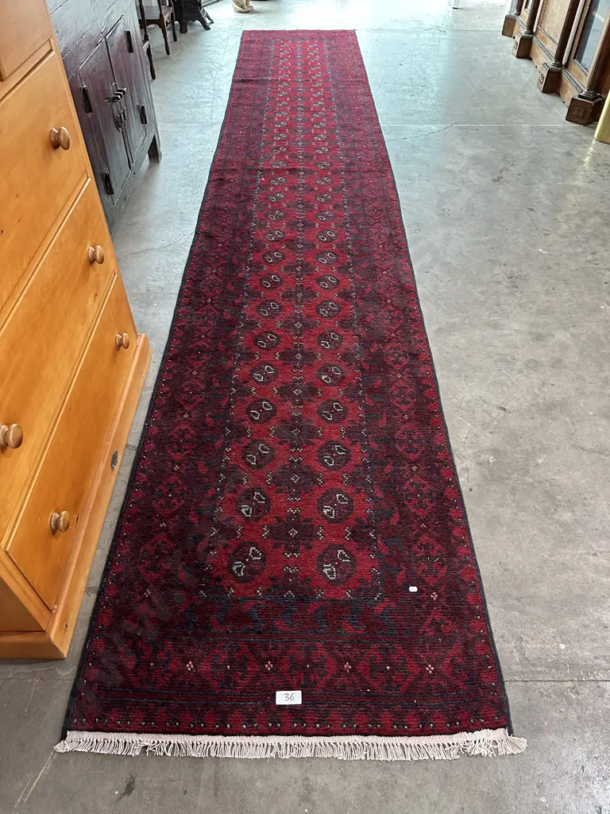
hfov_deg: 56.8
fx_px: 564
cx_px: 305
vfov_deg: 71.6
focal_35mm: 24
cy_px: 407
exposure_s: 1/50
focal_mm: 6.86
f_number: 1.78
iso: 400
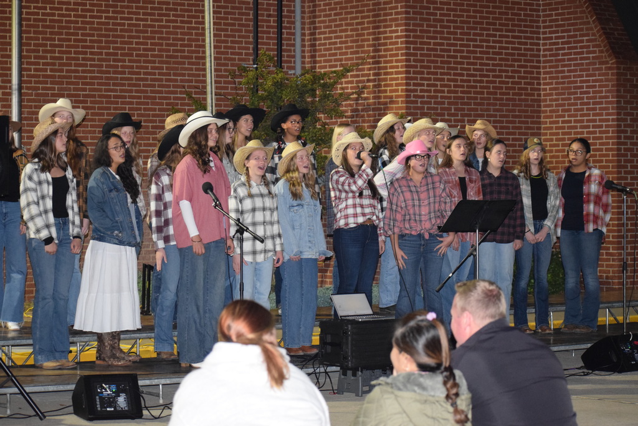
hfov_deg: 18.9
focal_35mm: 108
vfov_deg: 12.7
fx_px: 1914
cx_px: 319
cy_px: 213
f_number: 4.8
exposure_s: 1/60
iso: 3200
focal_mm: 72
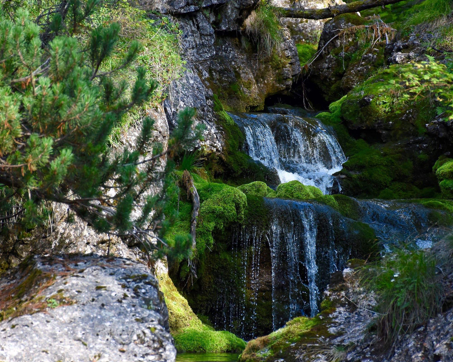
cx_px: 228
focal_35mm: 179
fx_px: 2394
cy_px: 181
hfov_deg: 10.8
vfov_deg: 8.7
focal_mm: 105
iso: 640
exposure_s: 1/500
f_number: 5.6
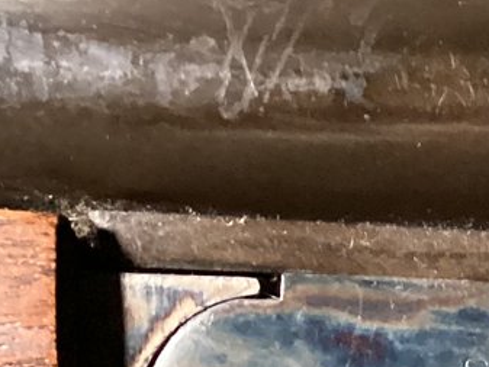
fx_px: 1964
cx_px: 1044
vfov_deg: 10.1
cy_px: 651
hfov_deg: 12.2
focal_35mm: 139
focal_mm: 3.3
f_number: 2.4
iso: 800
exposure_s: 1/30
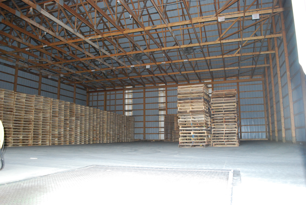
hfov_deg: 67.3
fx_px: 230
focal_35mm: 27
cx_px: 153
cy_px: 102
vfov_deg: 48.0
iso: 1400
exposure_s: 1/60
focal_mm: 18
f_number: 3.5
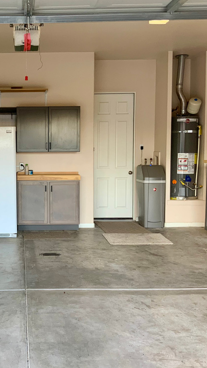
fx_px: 420
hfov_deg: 26.8
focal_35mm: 43
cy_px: 183
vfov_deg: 47.4
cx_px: 23
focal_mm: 3
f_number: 1.8
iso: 40
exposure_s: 1/60
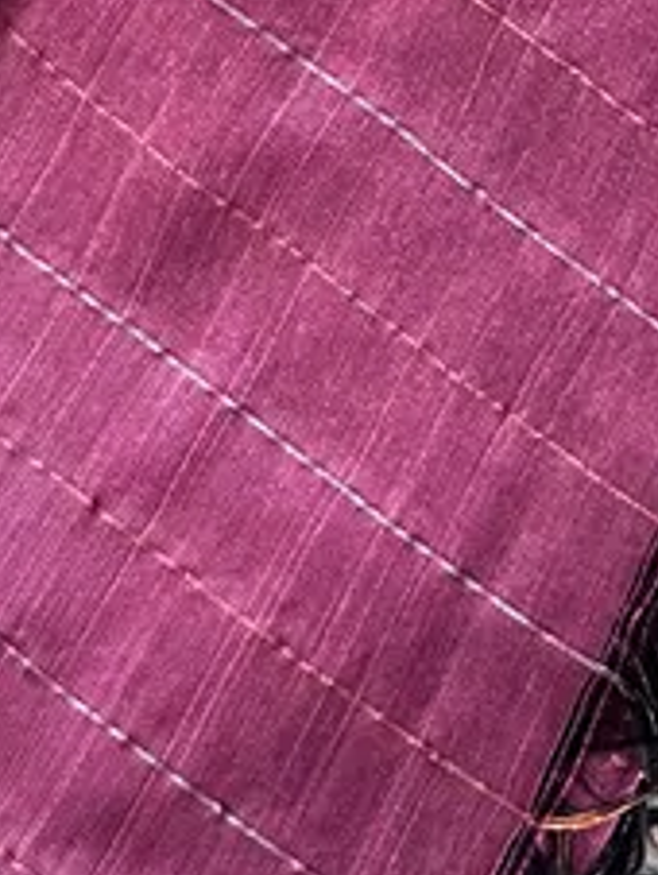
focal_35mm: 115
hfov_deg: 12.4
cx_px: -252
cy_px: -194
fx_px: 2909
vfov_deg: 16.4
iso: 125
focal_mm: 5.7
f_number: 1.5
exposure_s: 1/114
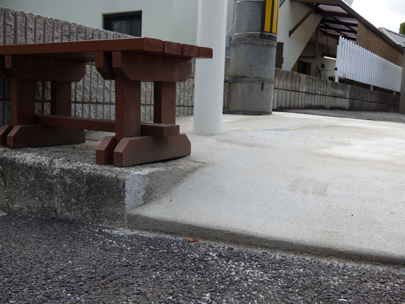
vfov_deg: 36.8
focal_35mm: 39
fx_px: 456
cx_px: 202
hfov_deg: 47.9
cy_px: 152
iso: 100
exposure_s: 1/500
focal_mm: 6.8
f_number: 3.5
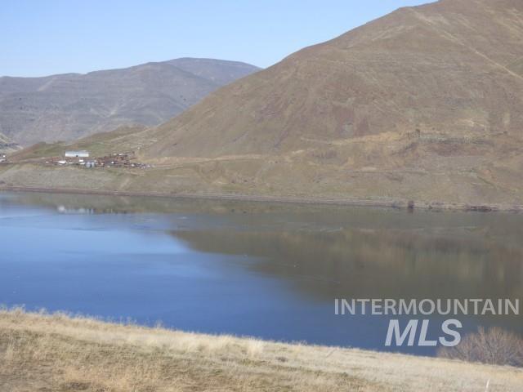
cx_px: 262
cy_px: 196
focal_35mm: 69
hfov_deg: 28.2
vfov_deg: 21.3
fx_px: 1042
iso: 100
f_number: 4.2
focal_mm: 11.76
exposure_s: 1/800
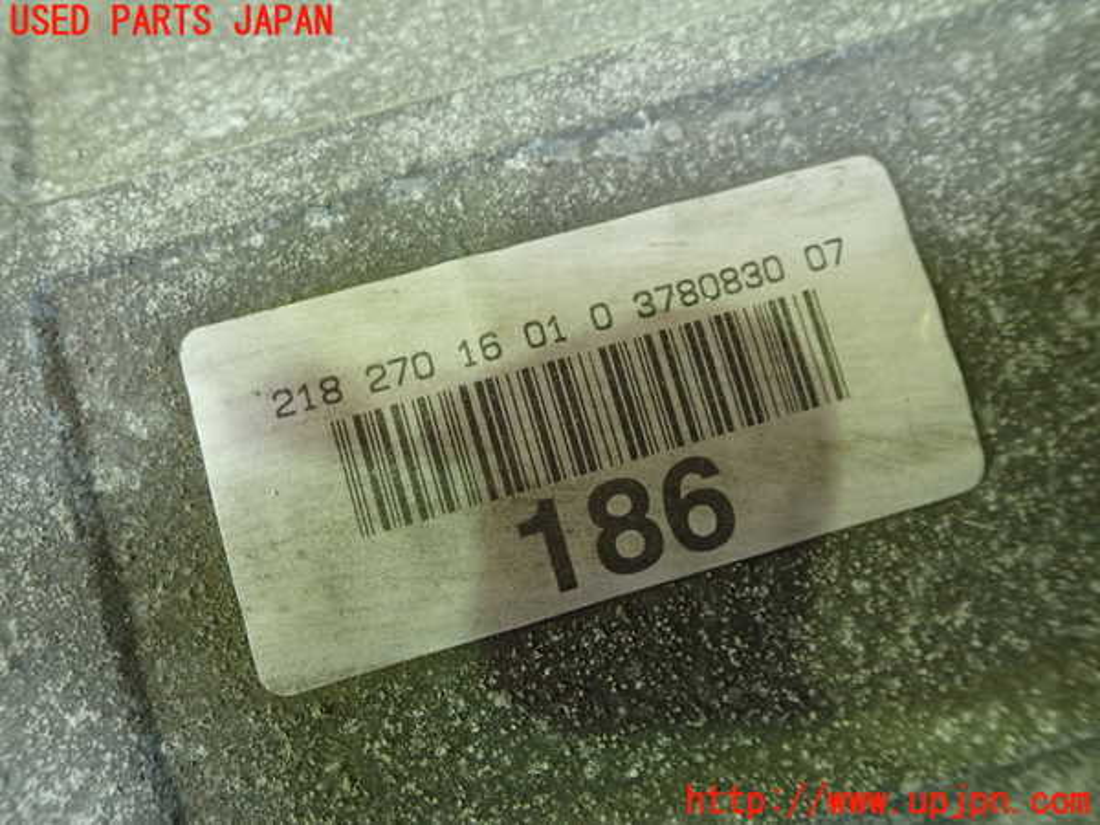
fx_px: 953
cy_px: 412
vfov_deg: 46.8
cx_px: 550
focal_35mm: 30
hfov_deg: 60.0
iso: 640
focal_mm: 5.4
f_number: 2.3
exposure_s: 1/30
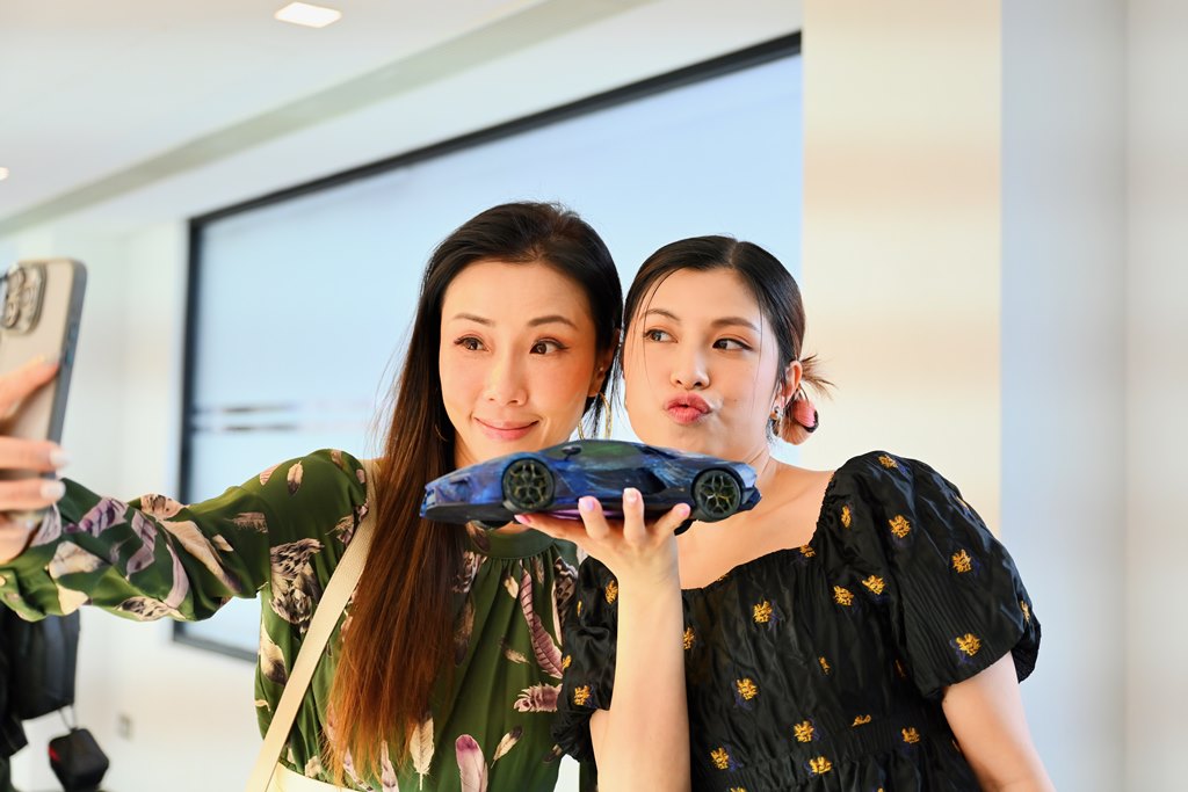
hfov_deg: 46.4
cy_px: 396
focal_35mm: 42
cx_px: 594
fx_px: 1386
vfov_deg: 31.9
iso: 640
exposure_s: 1/125
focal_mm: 42
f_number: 2.8
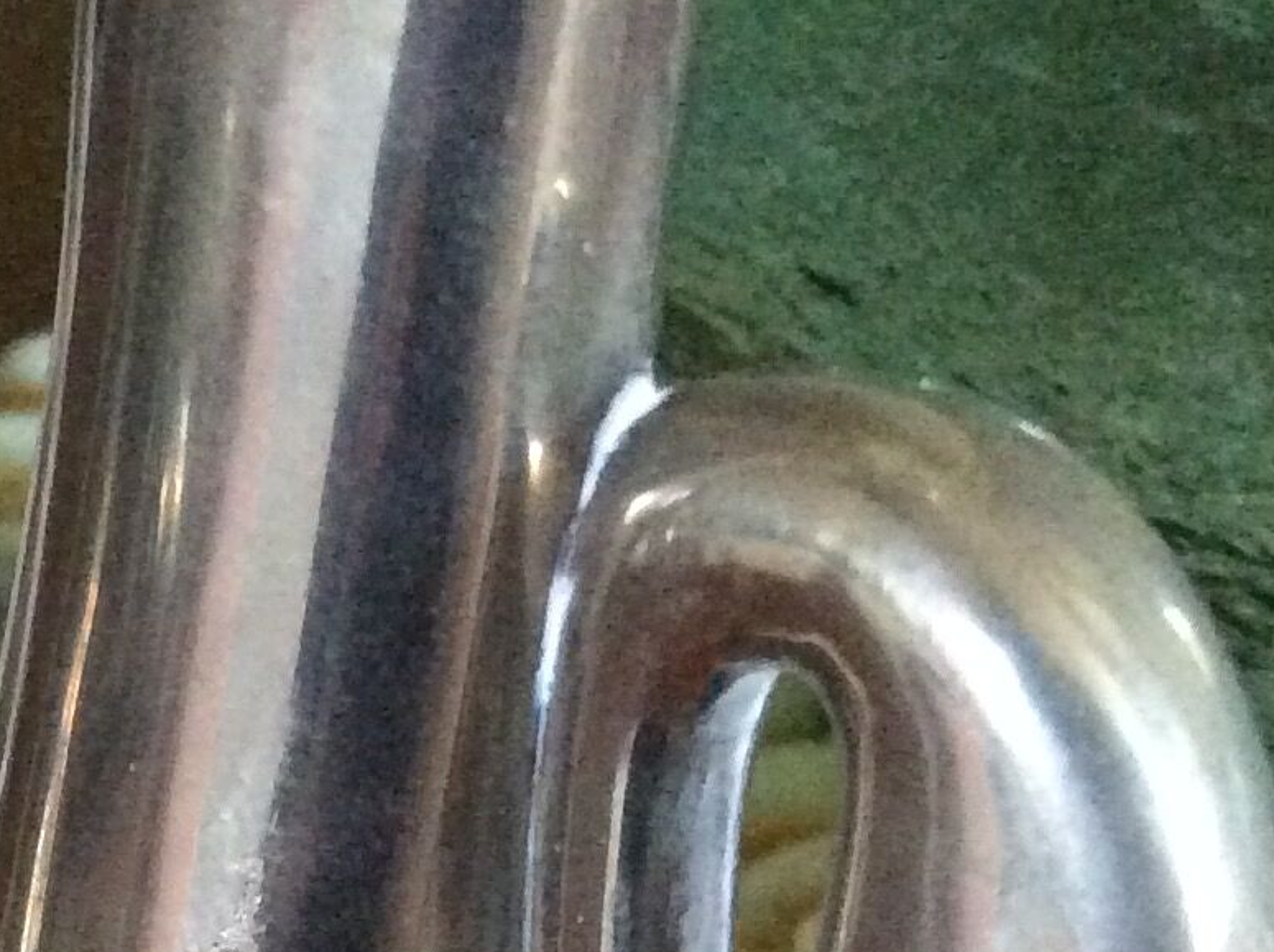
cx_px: -113
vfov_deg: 13.1
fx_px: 3933
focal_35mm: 107
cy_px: 1381
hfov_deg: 17.8
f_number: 2.4
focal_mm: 3.3
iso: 400
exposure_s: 1/17
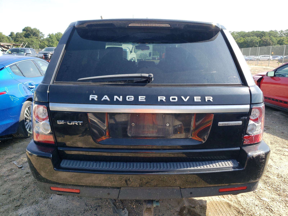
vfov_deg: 53.1
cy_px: 108
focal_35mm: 26
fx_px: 216
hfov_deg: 67.3
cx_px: 144
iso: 50
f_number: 1.5
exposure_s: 1/1000
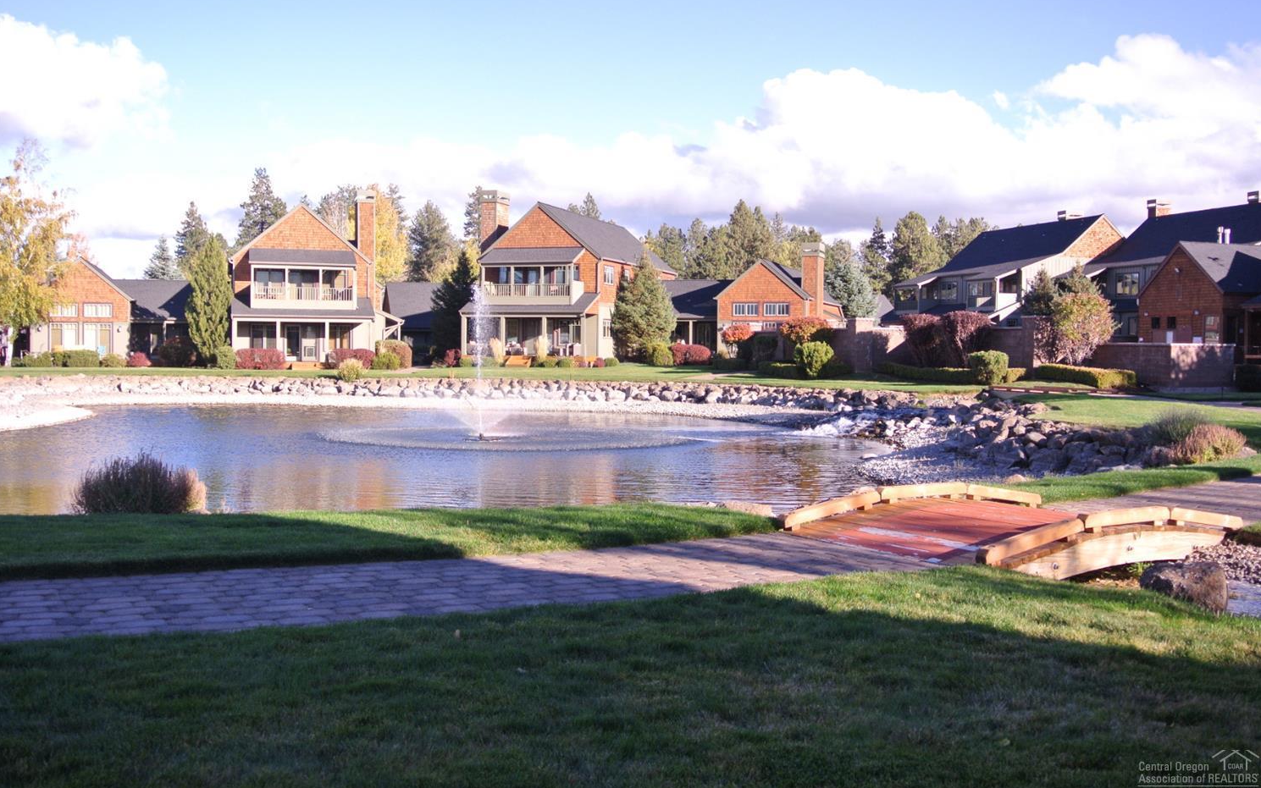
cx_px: 632
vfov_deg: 34.4
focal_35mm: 37
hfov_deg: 52.7
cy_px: 378
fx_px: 1272
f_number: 4
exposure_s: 1/320
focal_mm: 13.6
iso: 100
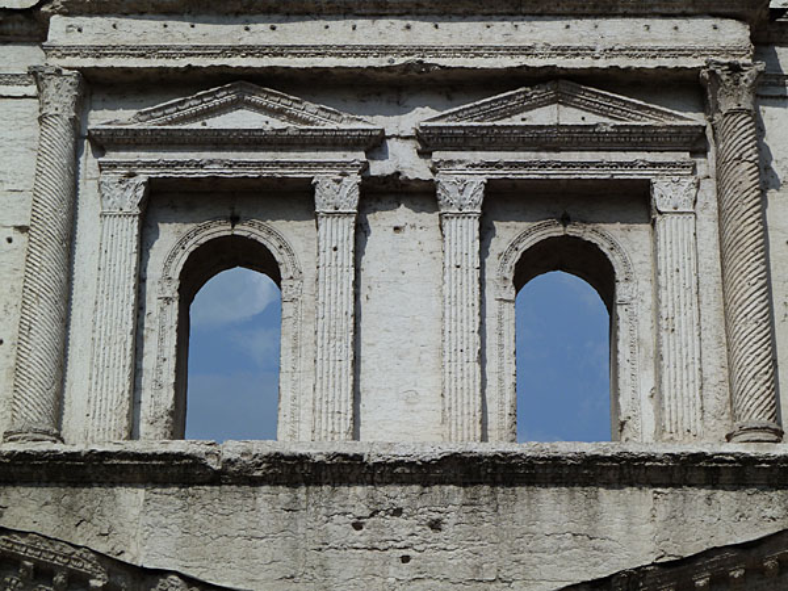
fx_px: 2367
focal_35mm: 104
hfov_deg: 18.9
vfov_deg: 14.2
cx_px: 394
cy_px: 296
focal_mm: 17
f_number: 5.6
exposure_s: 1/800
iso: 80
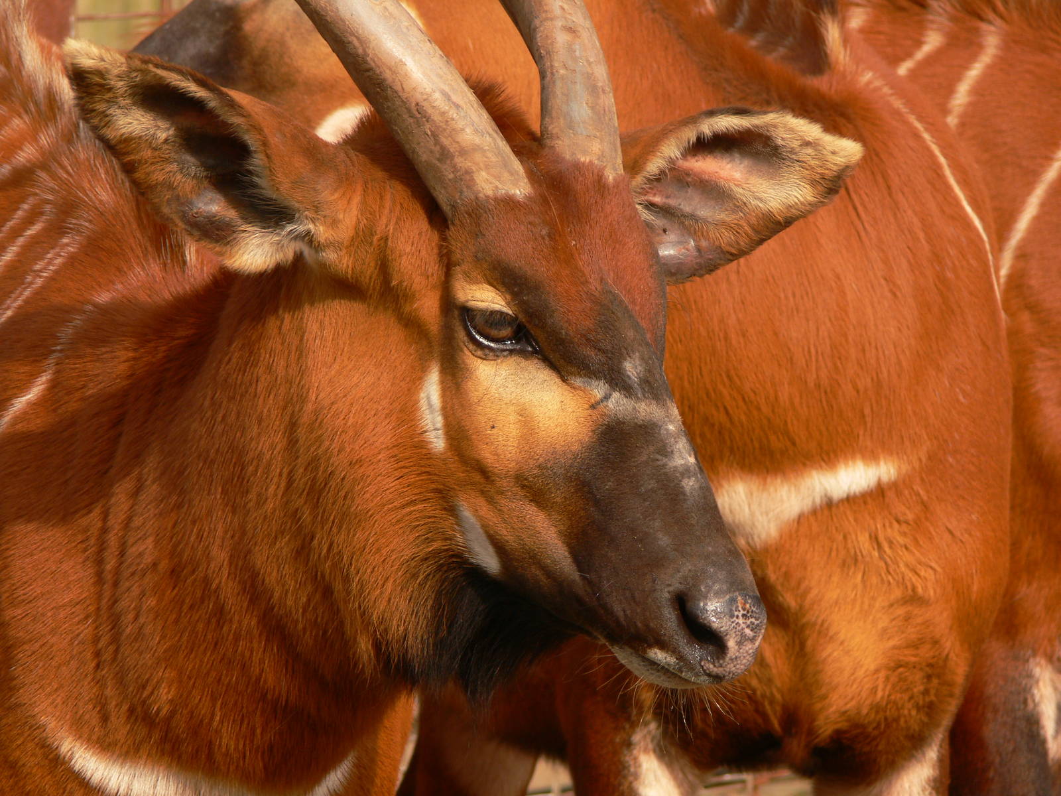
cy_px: 398
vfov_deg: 3.5
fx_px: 12873
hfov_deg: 4.7
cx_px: 530
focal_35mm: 420
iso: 80
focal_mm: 88.8
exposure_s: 1/200
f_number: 5.6
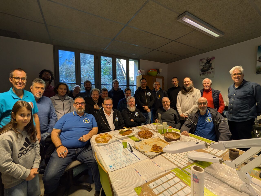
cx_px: 130
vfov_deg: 85.7
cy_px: 98
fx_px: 106
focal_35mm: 14
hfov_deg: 102.0
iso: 73
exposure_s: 1/33.3
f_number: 2.2
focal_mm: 1.83
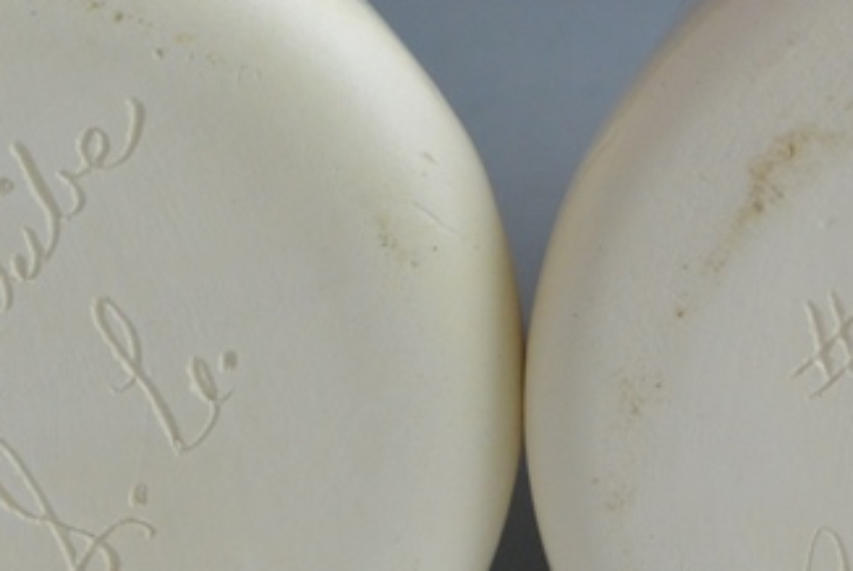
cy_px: 394
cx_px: 518
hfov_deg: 14.8
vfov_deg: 10.0
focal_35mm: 138
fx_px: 3273
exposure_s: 1/60
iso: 400
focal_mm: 16.9
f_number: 4.5
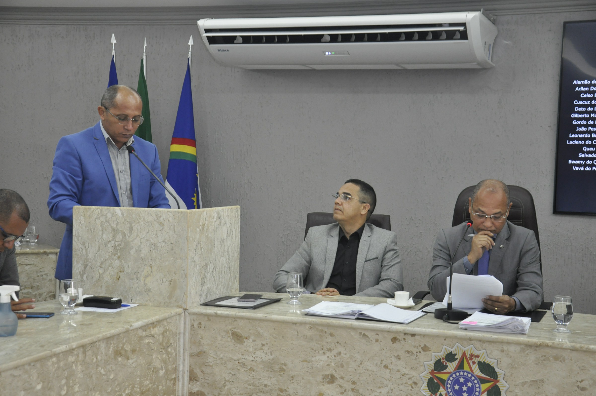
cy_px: 198
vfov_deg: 22.6
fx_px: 992
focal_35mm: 60
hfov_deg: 33.4
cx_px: 298
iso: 800
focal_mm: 40
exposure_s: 1/60
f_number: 5.6
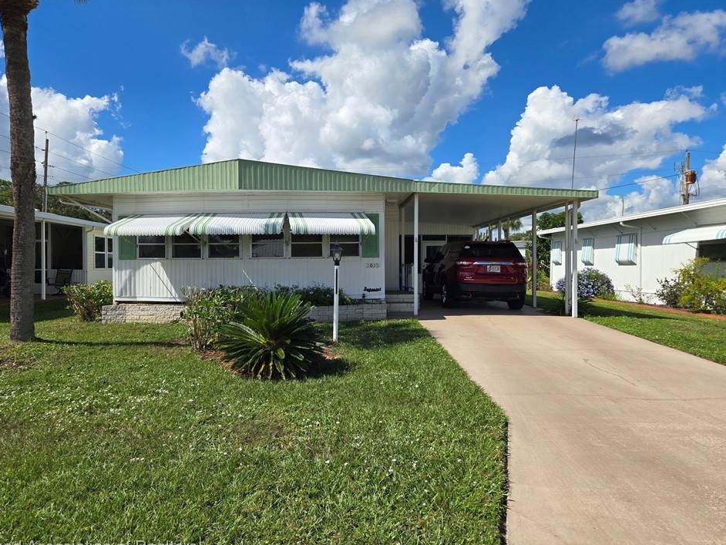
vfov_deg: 54.9
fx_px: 524
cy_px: 268
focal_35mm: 25
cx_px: 340
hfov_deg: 69.3
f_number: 1.8
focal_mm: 5.4
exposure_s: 1/2483
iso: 25
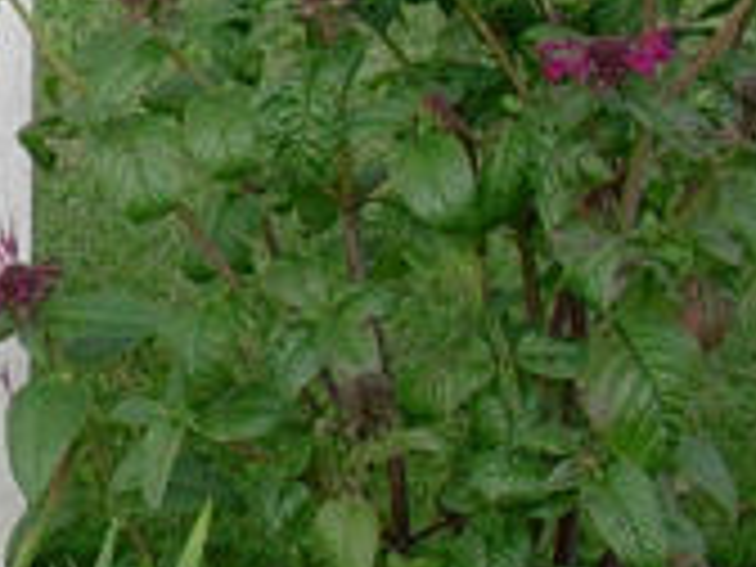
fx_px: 3516
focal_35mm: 161
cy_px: 126
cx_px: -580
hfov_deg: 11.4
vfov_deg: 9.2
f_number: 5.8
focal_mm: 6.7
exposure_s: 1/161
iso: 70
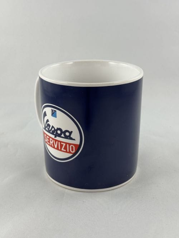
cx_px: 90
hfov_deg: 30.3
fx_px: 331
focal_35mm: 48
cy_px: 119
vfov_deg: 39.7
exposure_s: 1/100
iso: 64
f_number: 1.78
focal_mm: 6.86
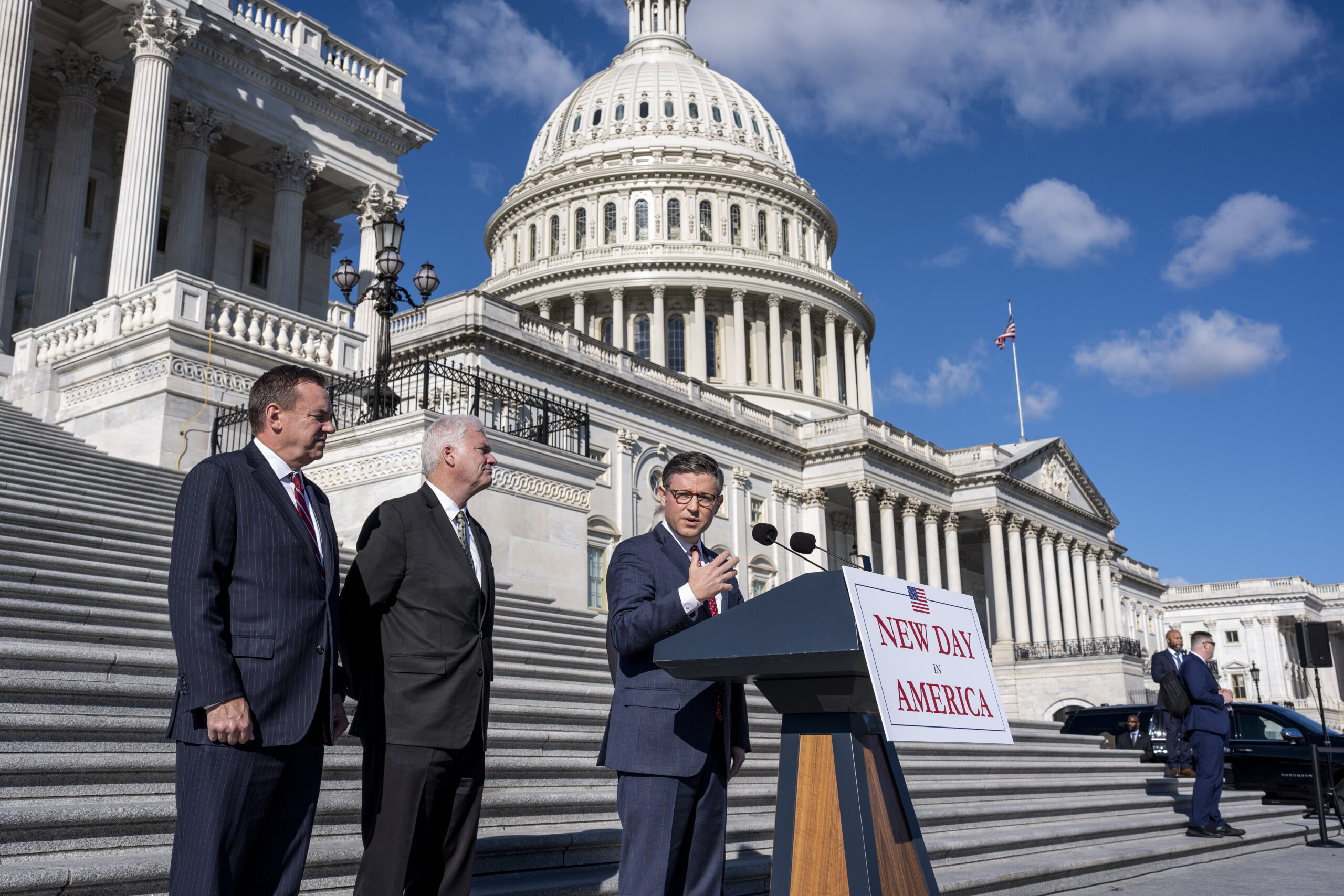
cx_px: 672
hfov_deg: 54.4
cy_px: 448
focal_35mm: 35
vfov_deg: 37.9
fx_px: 1307
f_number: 7.1
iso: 200
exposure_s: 1/1250
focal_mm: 35
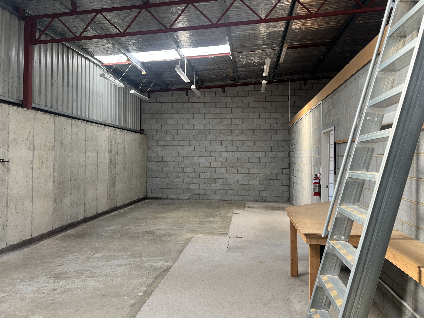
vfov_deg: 53.1
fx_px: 318
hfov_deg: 67.3
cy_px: 159
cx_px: 212
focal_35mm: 26
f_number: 1.5
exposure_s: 1/121
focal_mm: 5.7
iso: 80
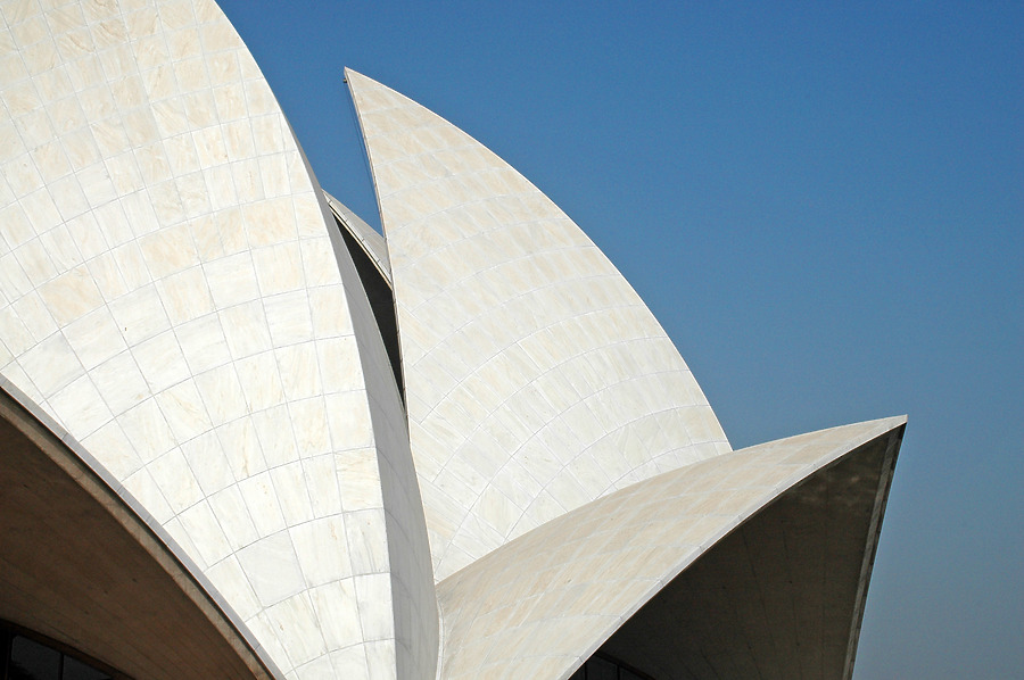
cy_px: 340
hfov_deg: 35.1
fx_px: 1620
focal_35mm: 57
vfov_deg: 23.7
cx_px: 512
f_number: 13
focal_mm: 38
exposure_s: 1/640
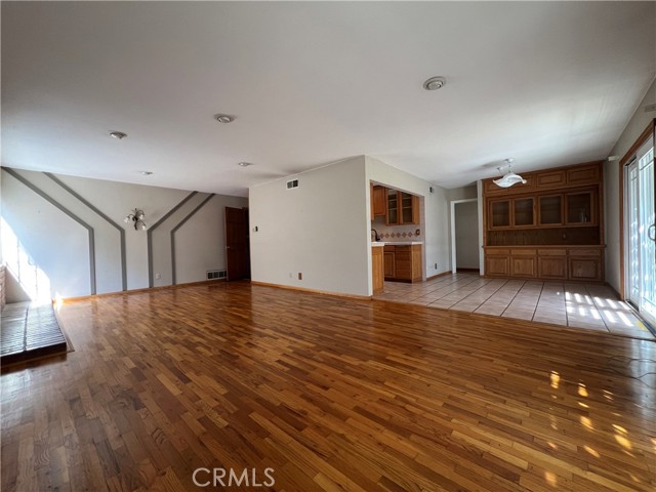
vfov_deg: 89.9
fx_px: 246
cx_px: 328
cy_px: 246
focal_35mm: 13
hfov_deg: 106.2
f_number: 1.8
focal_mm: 1.57
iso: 250
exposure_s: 1/99
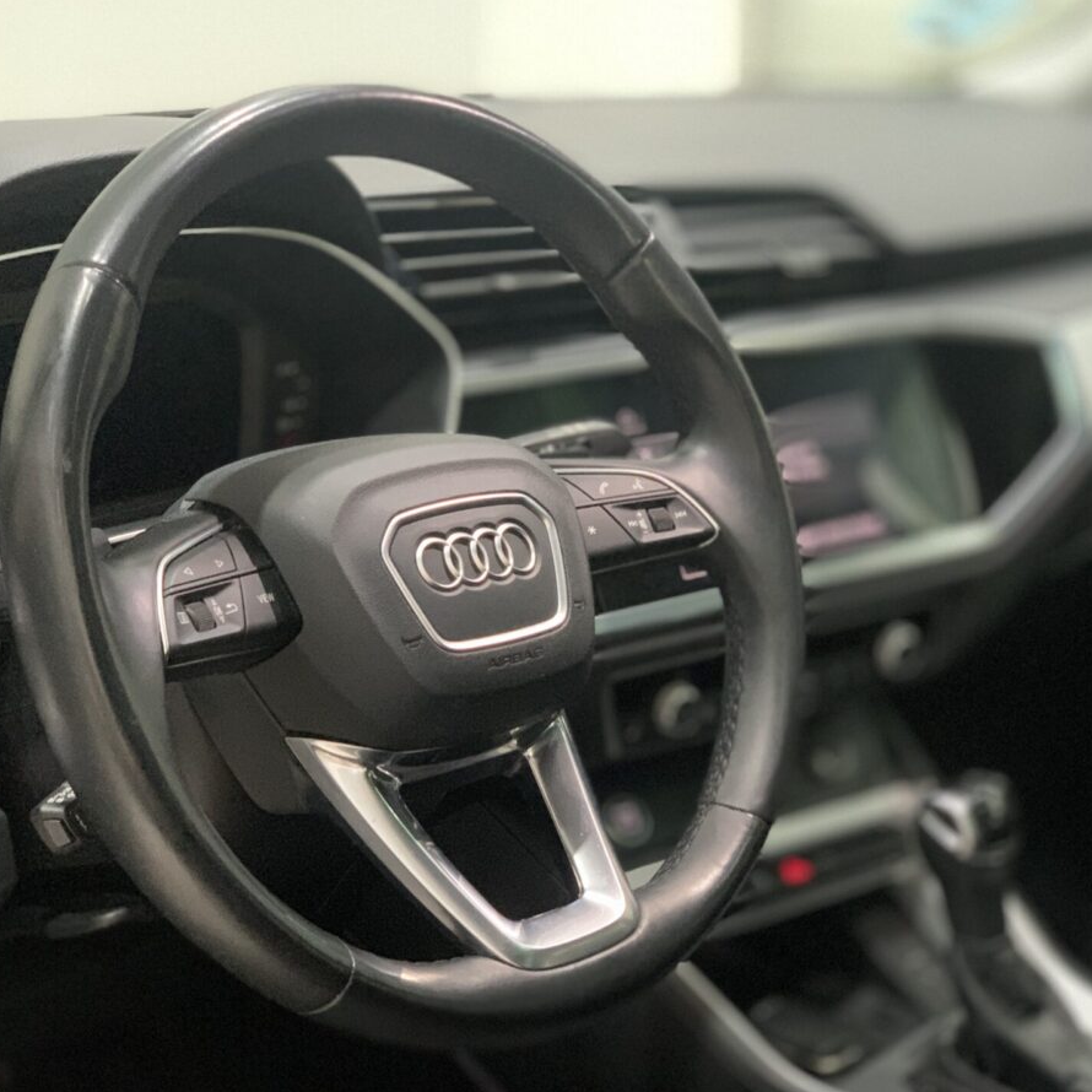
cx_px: 564
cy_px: 548
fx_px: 2213
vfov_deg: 27.7
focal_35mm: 62
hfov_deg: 27.7
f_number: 2.4
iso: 640
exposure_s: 1/25
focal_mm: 6
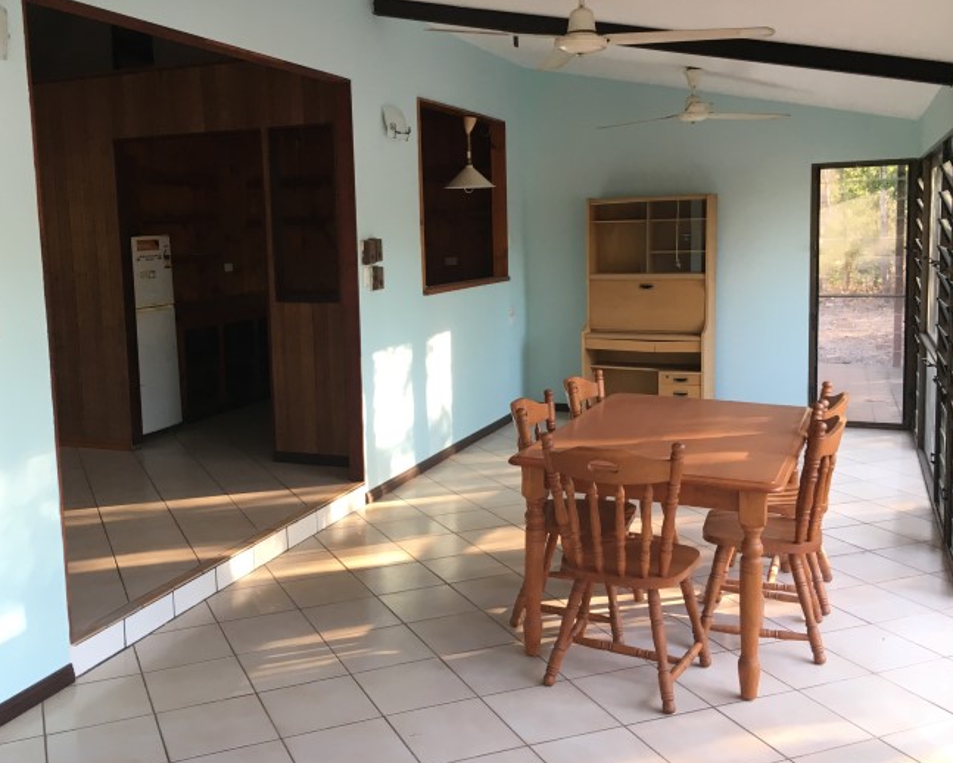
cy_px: 349
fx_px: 987
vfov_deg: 42.2
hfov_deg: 51.3
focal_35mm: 35
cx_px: 402
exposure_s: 1/33
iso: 25
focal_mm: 4.15
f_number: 2.2
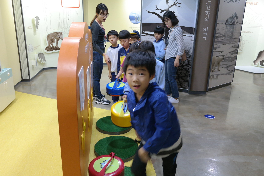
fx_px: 220
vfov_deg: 43.6
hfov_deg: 61.9
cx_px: 132
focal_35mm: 30
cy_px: 88
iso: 800
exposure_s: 1/40
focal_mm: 20
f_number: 3.5
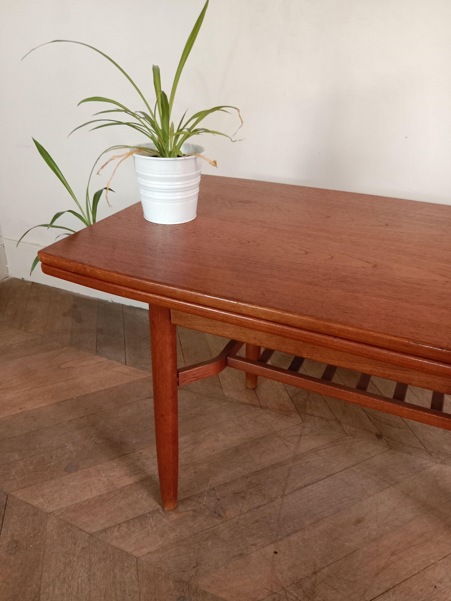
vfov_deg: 65.3
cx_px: 226
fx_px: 469
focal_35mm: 27
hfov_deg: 51.4
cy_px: 300
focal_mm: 3.65
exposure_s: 1/20
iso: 742
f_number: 2.2
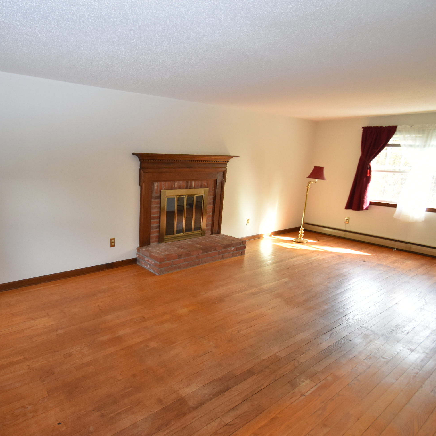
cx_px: 141
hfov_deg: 72.3
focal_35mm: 20
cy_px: 210
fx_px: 285
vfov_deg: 74.8
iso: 800
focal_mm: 10
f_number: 5
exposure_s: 1/100
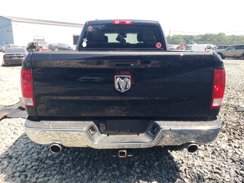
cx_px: 122
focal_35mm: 26
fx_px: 183
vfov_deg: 53.1
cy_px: 92
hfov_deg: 67.3
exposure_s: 1/769
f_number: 1.5
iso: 50
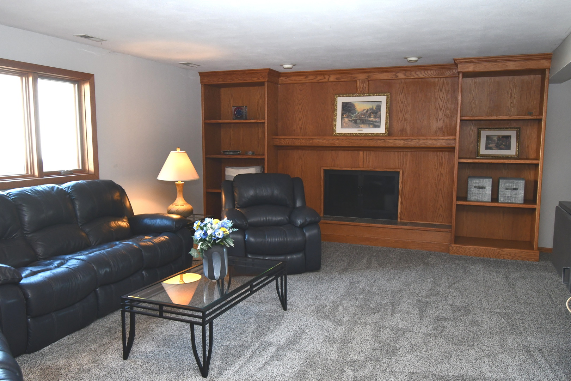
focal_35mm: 30
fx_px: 476
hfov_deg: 61.9
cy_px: 190
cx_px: 286
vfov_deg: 43.6
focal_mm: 20
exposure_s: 1/60
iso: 1400
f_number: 5.6
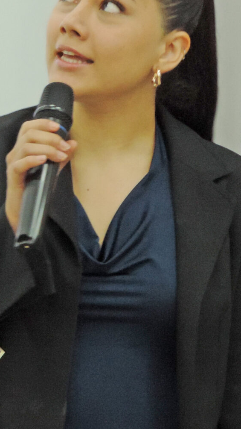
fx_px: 5837
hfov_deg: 2.4
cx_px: 32
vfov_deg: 4.2
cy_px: 119
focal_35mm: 514
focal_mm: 33
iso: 500
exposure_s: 1/30
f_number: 4.6
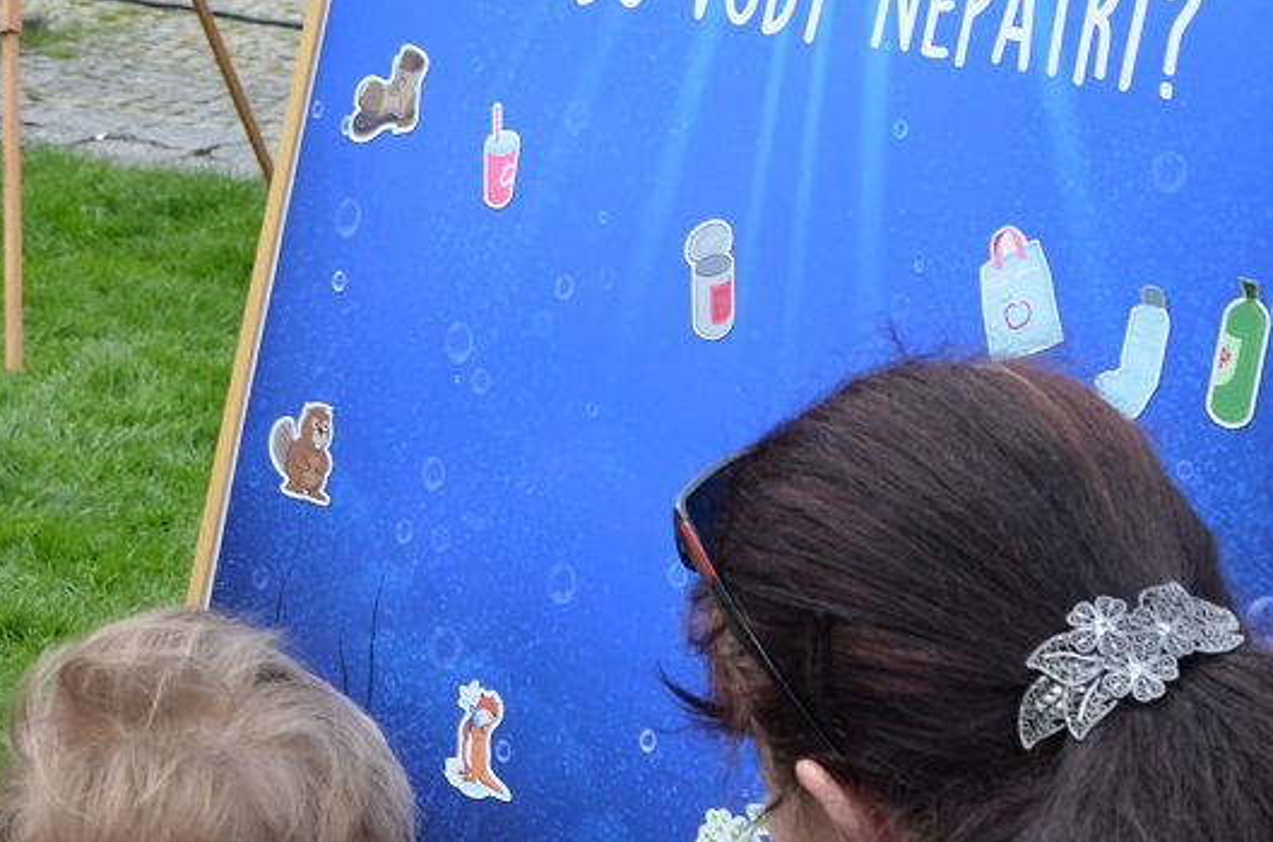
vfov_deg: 11.5
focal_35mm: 119
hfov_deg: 17.2
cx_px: 655
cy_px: 345
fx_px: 4198
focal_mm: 28
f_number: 7.1
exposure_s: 1/200
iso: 200
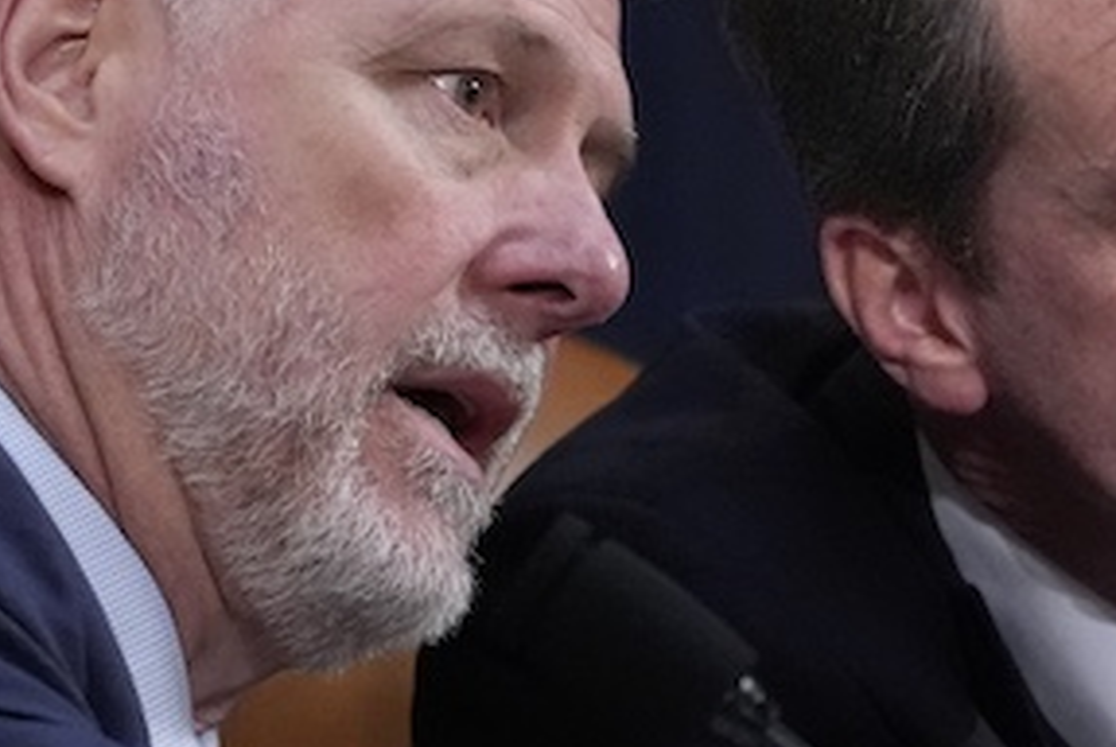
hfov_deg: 1.9
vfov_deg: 1.3
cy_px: 440
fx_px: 34072
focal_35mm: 1098
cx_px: 653
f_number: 4
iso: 6400
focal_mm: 300
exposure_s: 1/500
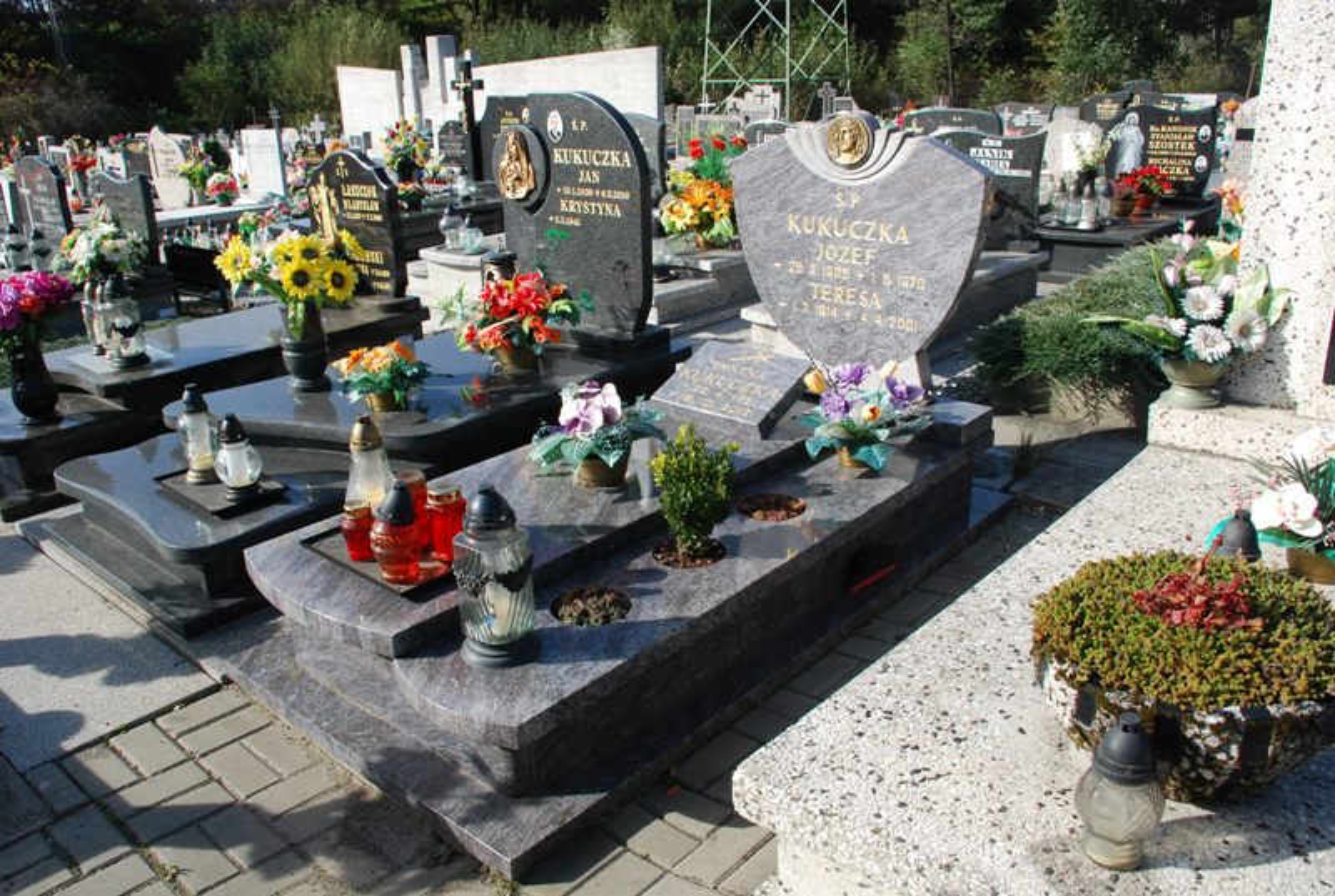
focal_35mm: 30
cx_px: 668
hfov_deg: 61.8
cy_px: 448
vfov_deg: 43.8
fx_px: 1115
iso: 500
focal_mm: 20
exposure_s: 1/640
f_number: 8
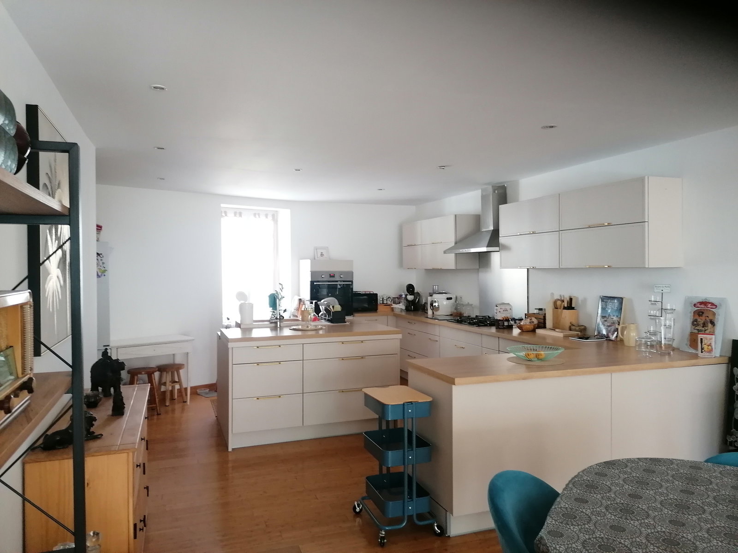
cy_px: 276
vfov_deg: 51.4
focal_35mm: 27
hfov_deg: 65.3
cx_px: 369
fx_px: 576
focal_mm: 4.75
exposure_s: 1/33.3
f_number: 1.8
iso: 250
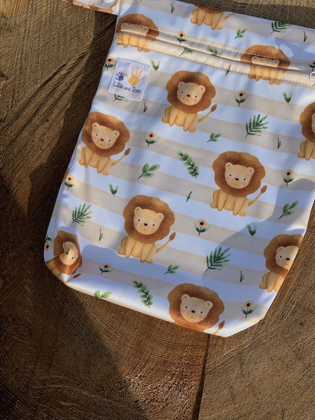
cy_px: 175
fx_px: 740
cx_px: 175
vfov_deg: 31.6
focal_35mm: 61
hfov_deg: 24.0
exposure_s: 1/940
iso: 16
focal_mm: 6
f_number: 2.4
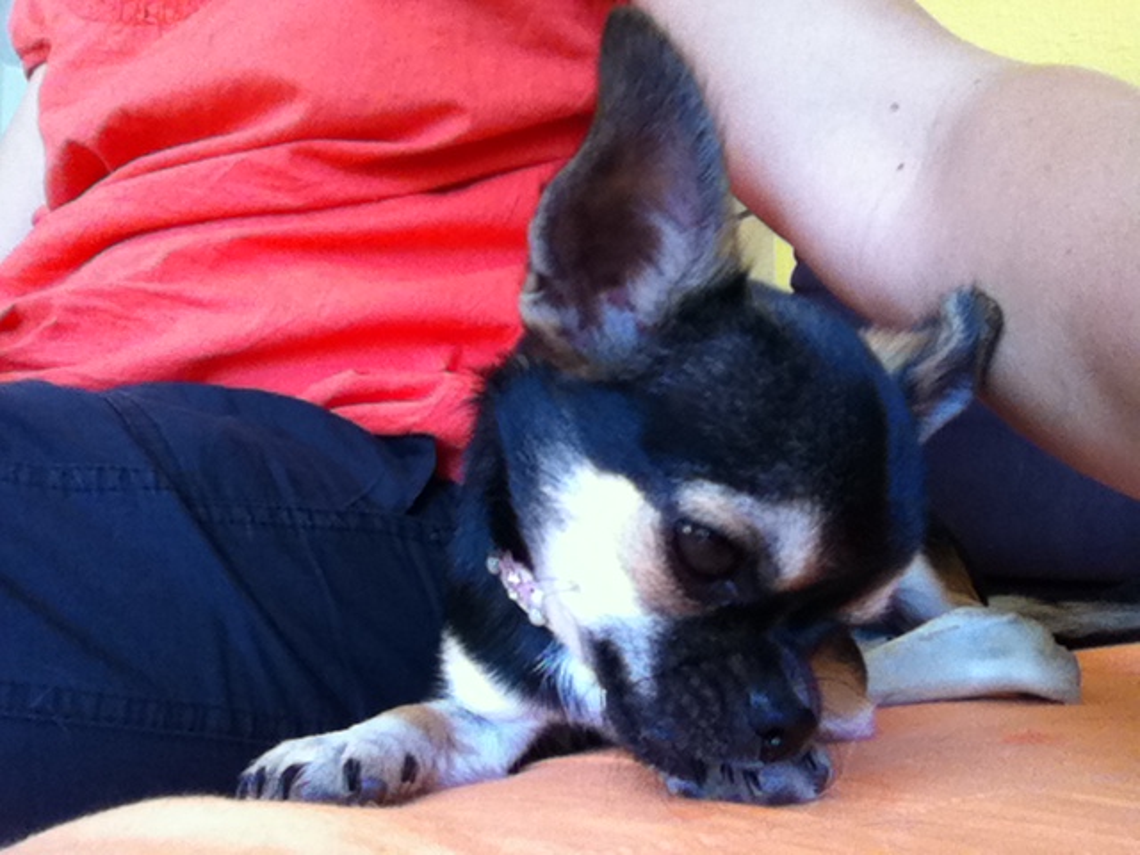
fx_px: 1153
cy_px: 428
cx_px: 570
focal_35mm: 35
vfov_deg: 40.7
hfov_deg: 52.6
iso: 160
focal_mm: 3.85
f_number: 2.4
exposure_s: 1/60
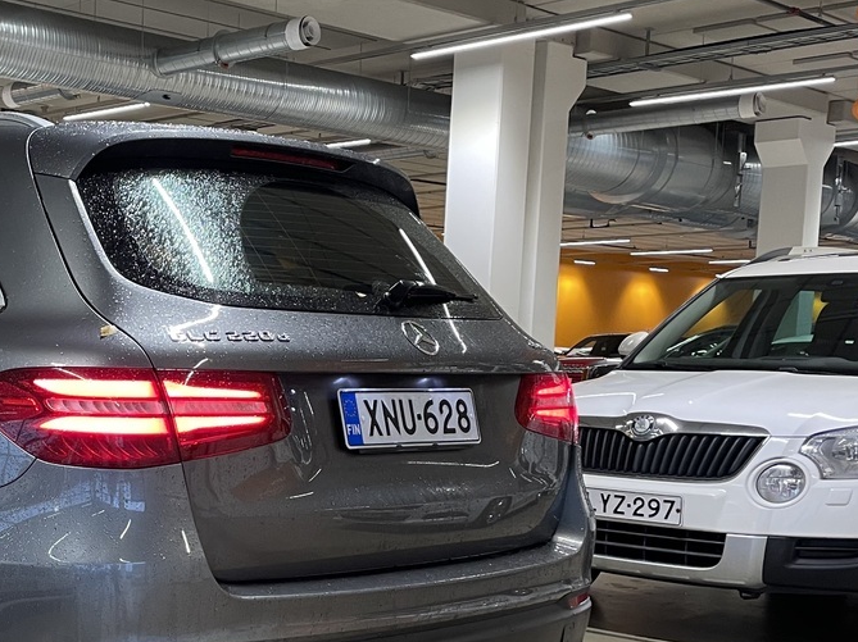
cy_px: 463
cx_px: -18
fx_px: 1387
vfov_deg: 25.8
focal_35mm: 56
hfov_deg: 31.5
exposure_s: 1/50
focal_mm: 4.2
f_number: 1.6
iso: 100
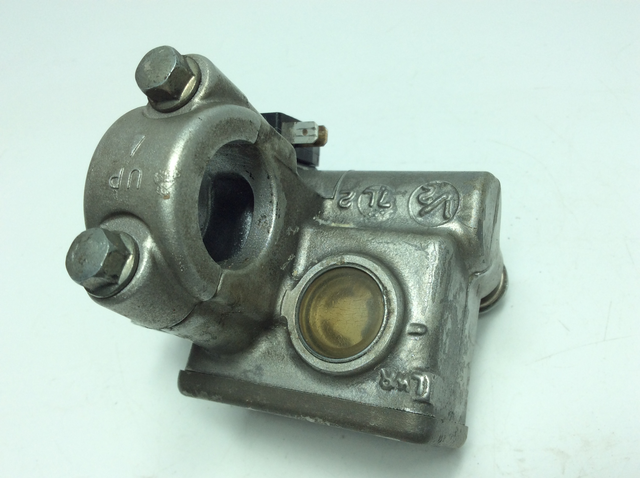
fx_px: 591
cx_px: 320
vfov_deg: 44.1
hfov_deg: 56.9
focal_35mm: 32
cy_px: 239
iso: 32
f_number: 2.4
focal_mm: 3.3
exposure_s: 1/374
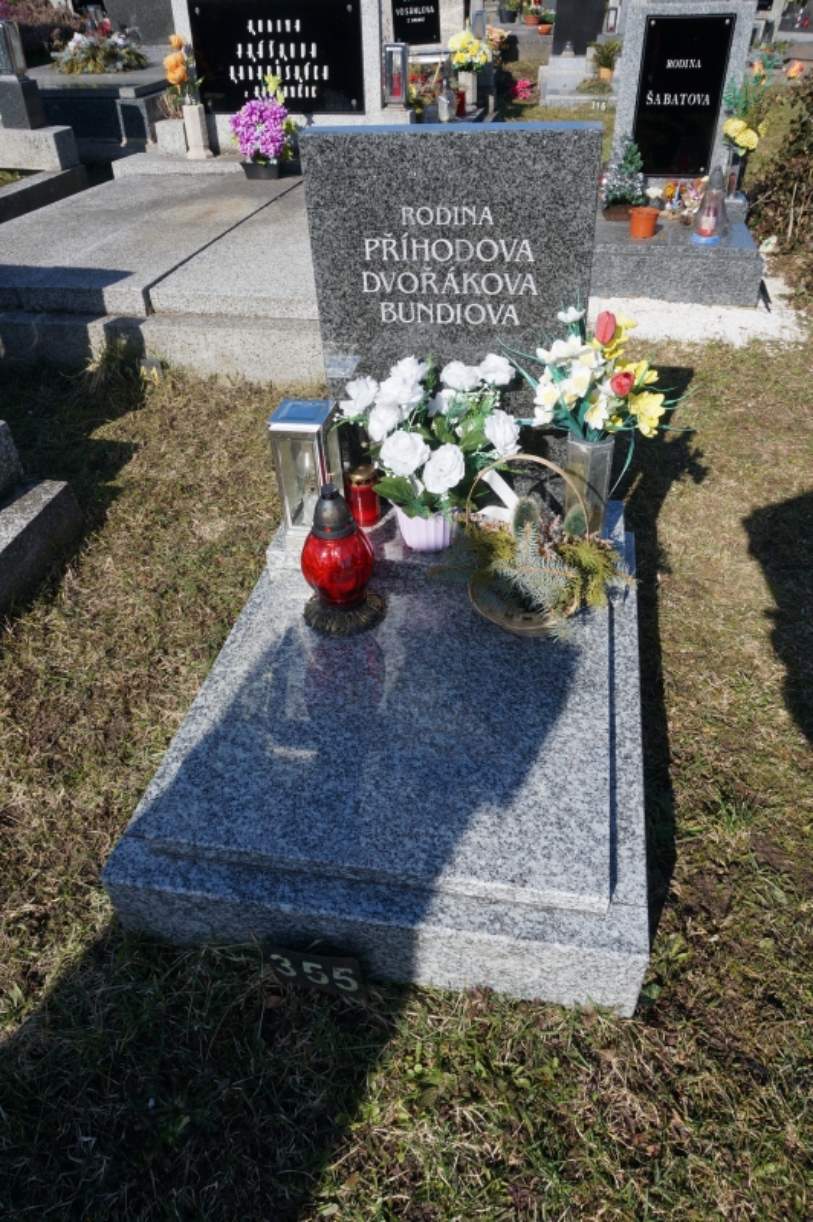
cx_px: 406
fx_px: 814
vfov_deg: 73.8
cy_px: 611
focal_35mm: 24
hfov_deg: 53.1
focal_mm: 16
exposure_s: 1/200
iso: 100
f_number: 9
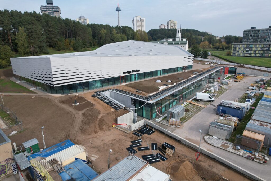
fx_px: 166
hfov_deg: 78.6
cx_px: 136
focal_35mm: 22
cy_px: 90
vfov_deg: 57.2
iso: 120
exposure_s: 1/1250
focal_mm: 8.38
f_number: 2.8
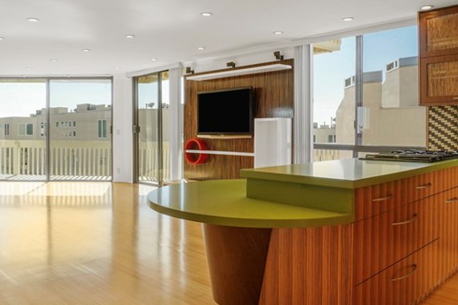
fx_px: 369
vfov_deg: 44.8
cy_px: 130
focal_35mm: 29
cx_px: 220
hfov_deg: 63.7
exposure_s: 1/30
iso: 400
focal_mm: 10
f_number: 13
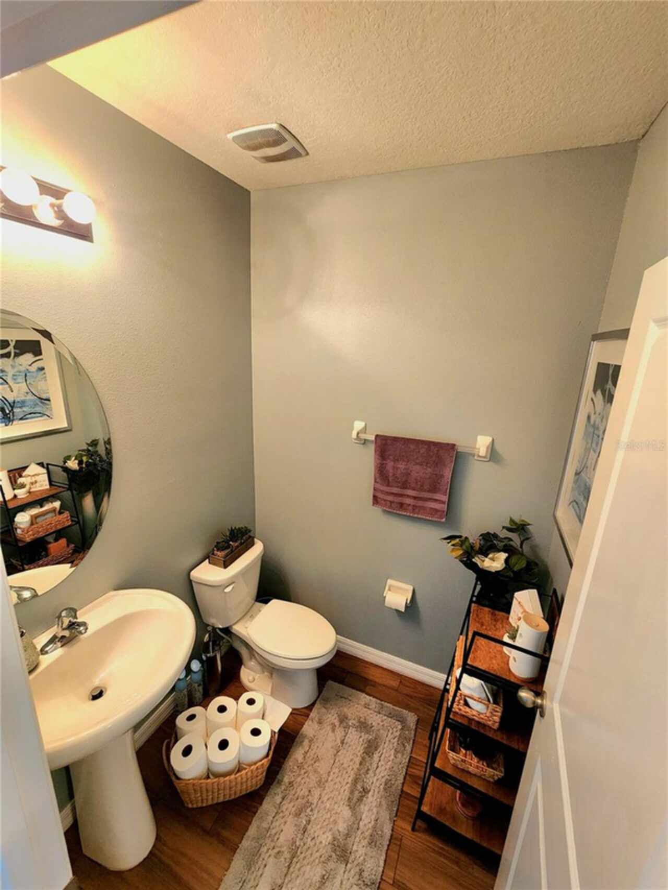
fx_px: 334
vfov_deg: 106.2
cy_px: 445
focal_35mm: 13
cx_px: 334
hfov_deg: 89.9
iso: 320
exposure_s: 1/40
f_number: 2.2
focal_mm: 2.2
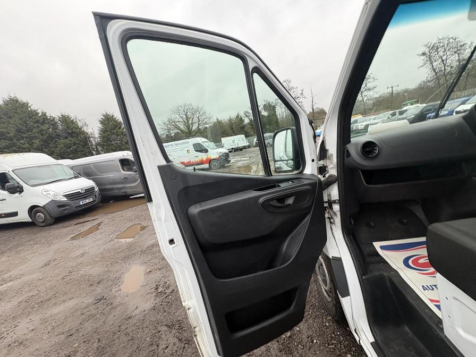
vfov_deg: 85.7
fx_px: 193
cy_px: 178
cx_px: 238
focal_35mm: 14
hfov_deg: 102.1
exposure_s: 1/99
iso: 125
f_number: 2.2
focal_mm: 2.22
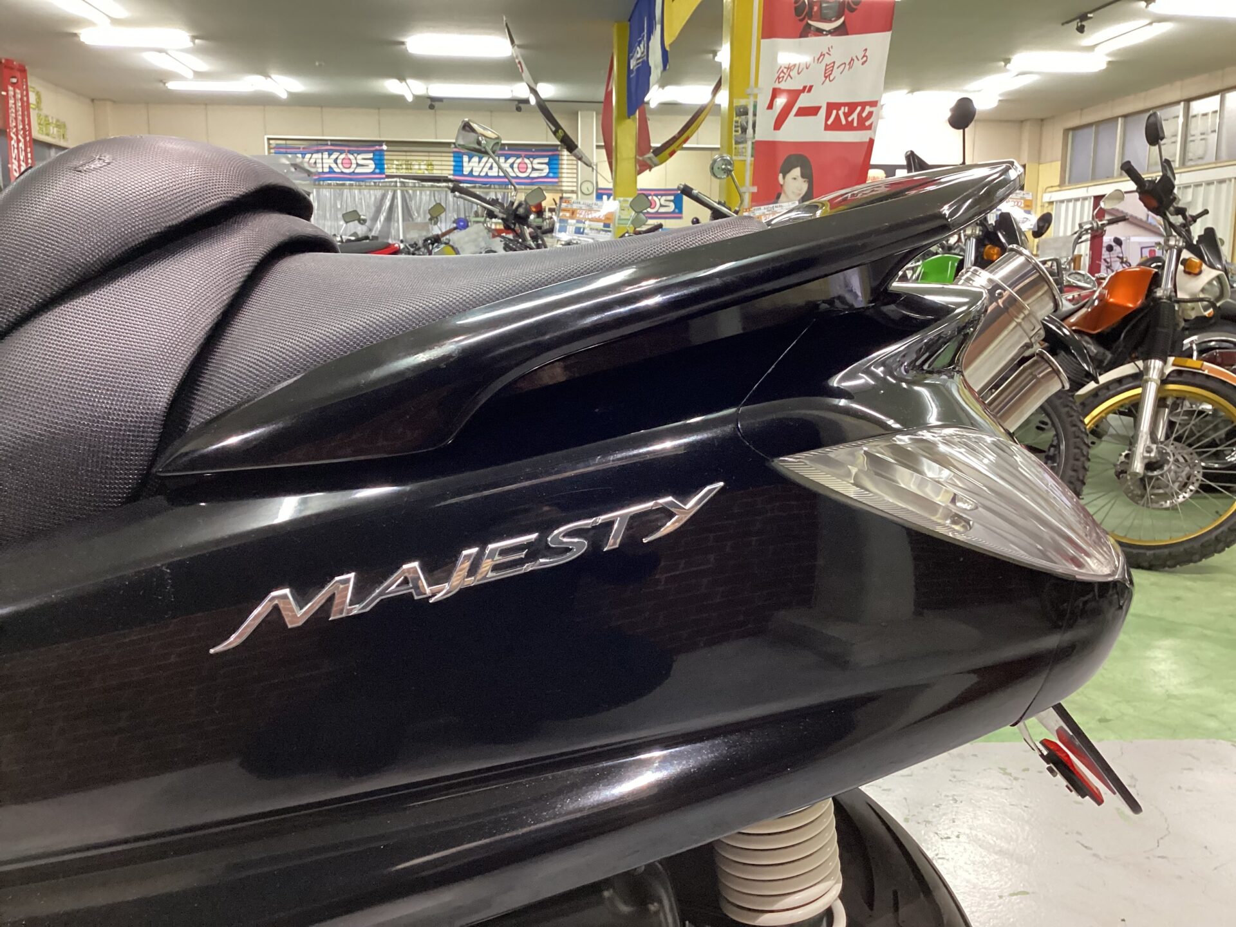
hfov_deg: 58.4
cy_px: 464
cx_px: 618
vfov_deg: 45.4
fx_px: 1107
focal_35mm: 31
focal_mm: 3.3
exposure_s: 1/40
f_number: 2.4
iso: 250
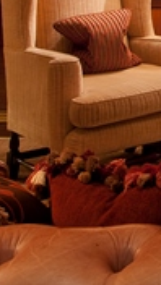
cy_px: -83
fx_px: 691
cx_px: 366
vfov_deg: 21.3
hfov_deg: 11.4
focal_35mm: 91
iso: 200
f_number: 9
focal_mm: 12
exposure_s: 6
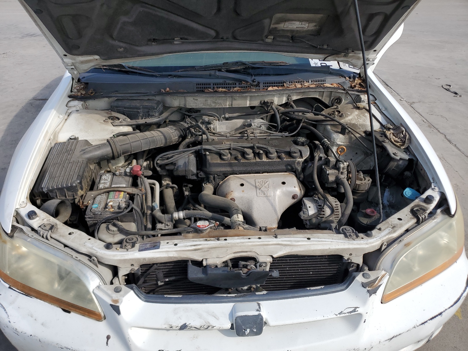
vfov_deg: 53.1
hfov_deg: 67.3
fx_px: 352
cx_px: 234
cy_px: 176
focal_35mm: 26
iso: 50
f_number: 1.5
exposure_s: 1/2500
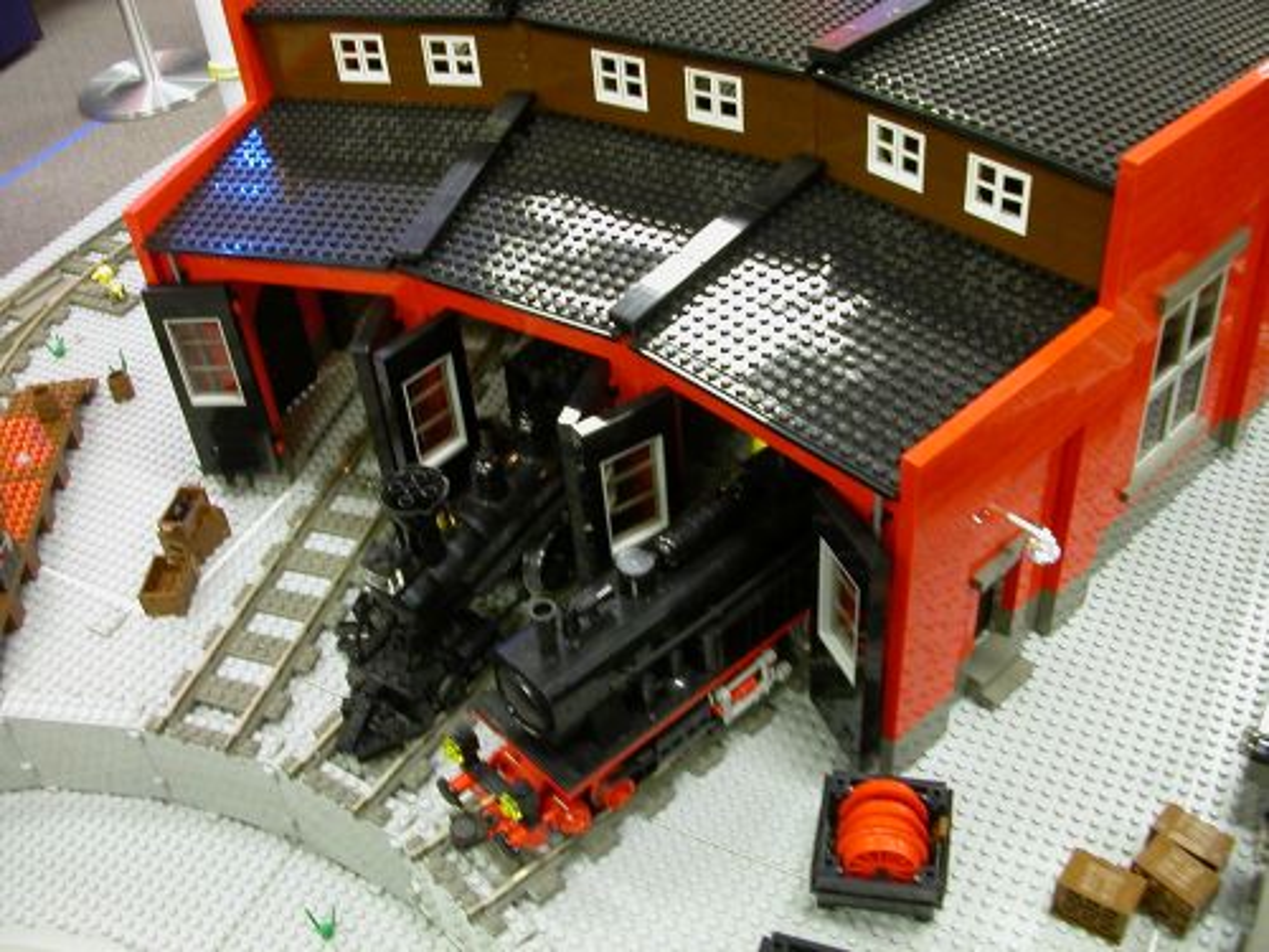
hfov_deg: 50.1
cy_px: 476
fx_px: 1356
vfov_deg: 38.7
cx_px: 634
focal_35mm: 37
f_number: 2.7
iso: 100
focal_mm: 5.6
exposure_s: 1/4.7
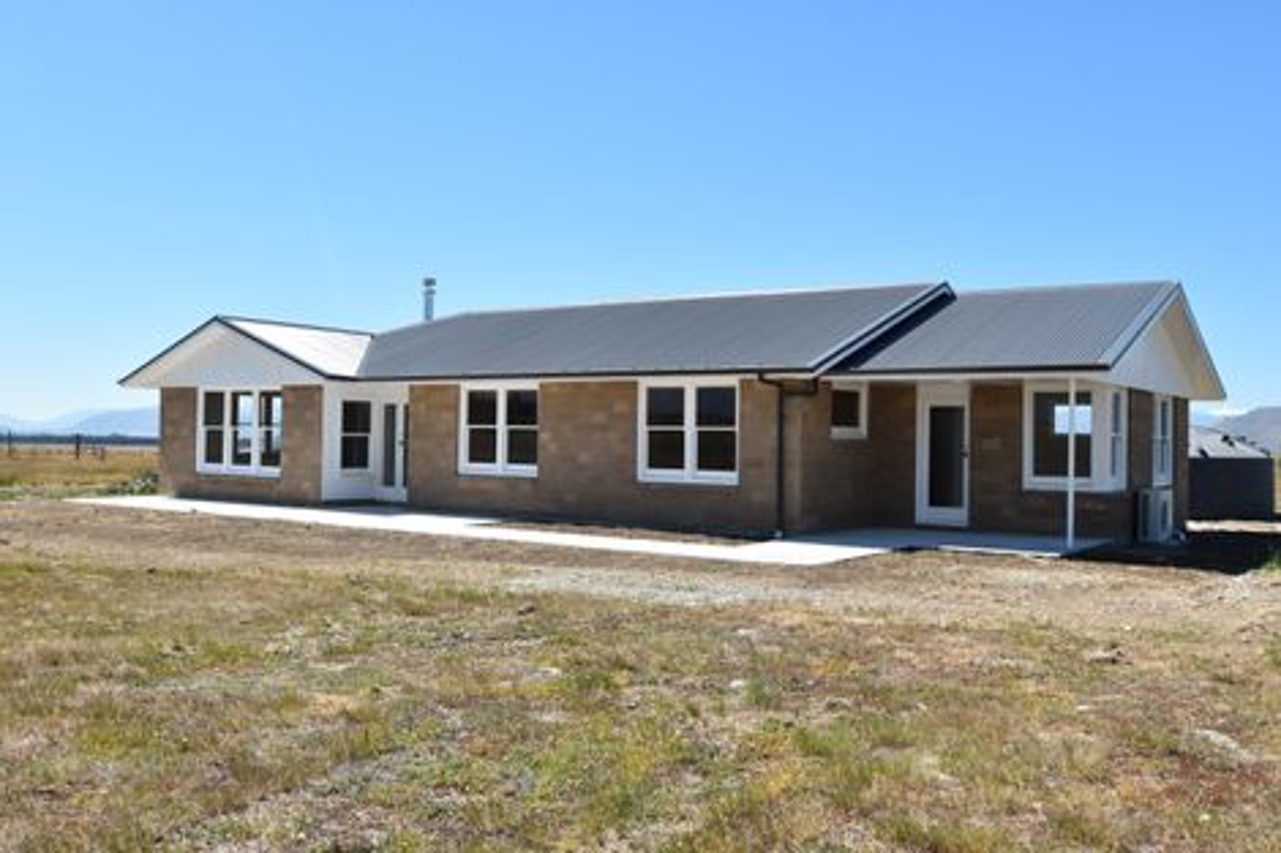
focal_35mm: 32
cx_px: 640
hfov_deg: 59.5
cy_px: 426
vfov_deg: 41.7
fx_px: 1120
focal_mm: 21
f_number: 10
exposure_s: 1/400
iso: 200
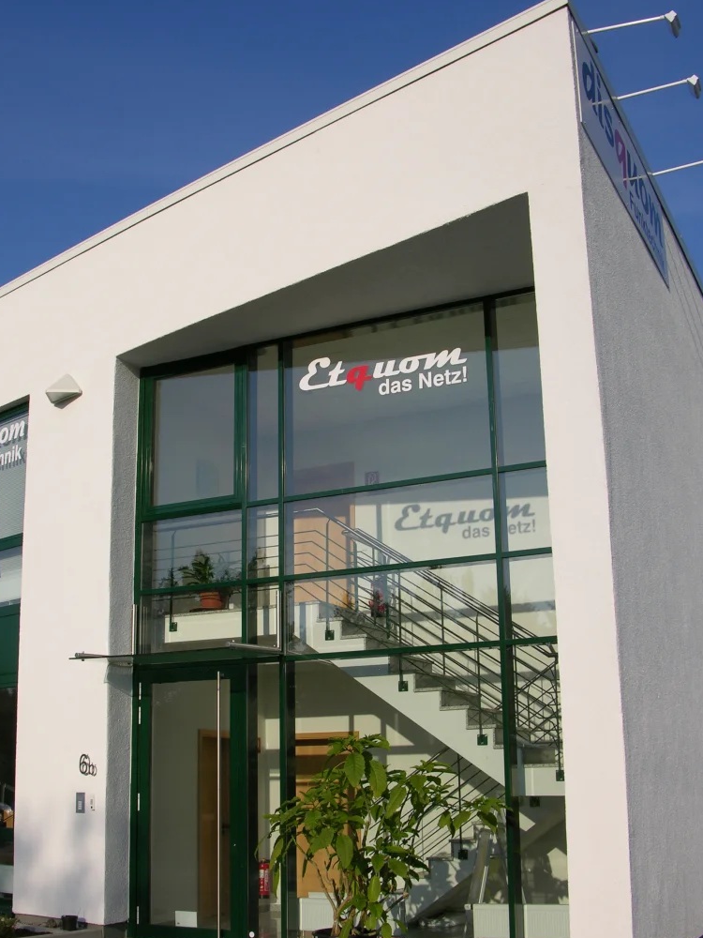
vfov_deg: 44.7
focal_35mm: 42
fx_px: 1137
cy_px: 531
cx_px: 306
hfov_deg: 34.3
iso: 50
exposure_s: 1/286
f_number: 7.1
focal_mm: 8.9
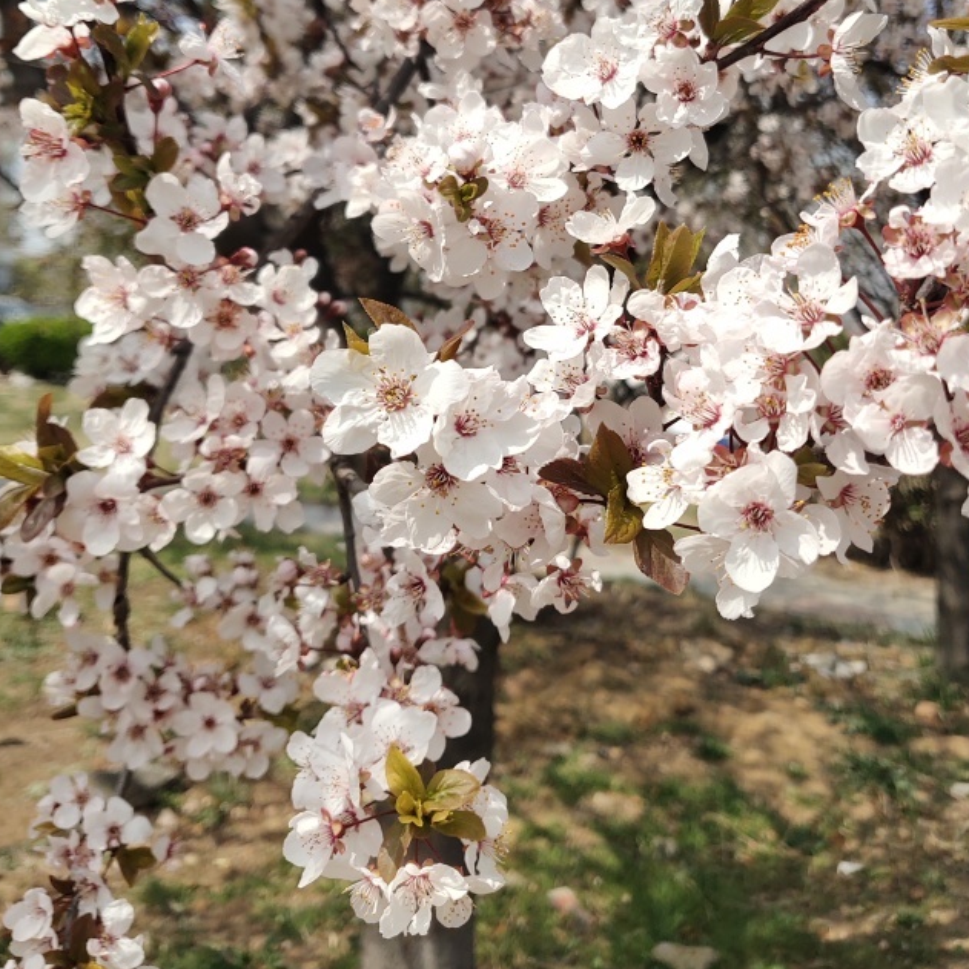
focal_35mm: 43
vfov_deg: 38.4
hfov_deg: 39.2
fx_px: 1362
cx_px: 516
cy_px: 270
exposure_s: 1/2116
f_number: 1.8
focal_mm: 4.35
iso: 50
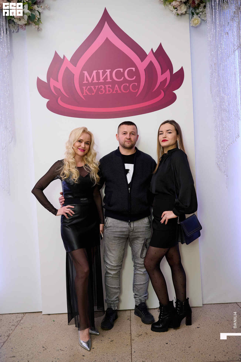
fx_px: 302
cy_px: 181
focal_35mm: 30
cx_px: 120
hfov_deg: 43.5
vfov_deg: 62.0
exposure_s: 1/250
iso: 2000
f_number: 4
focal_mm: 30
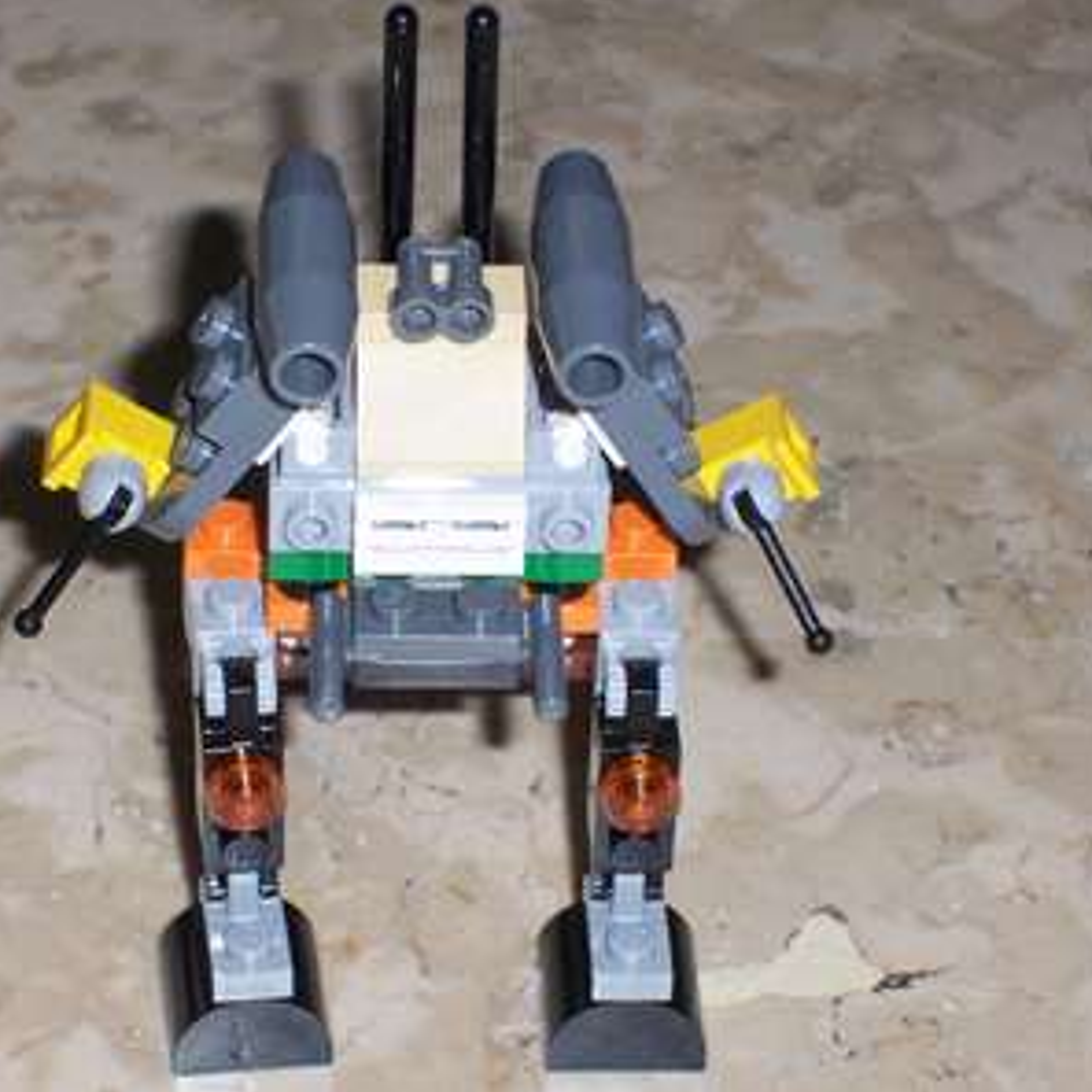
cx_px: 435
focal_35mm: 129
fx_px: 4604
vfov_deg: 13.5
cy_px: 542
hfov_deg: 13.5
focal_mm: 18.6
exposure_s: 1/125
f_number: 4.8
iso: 125
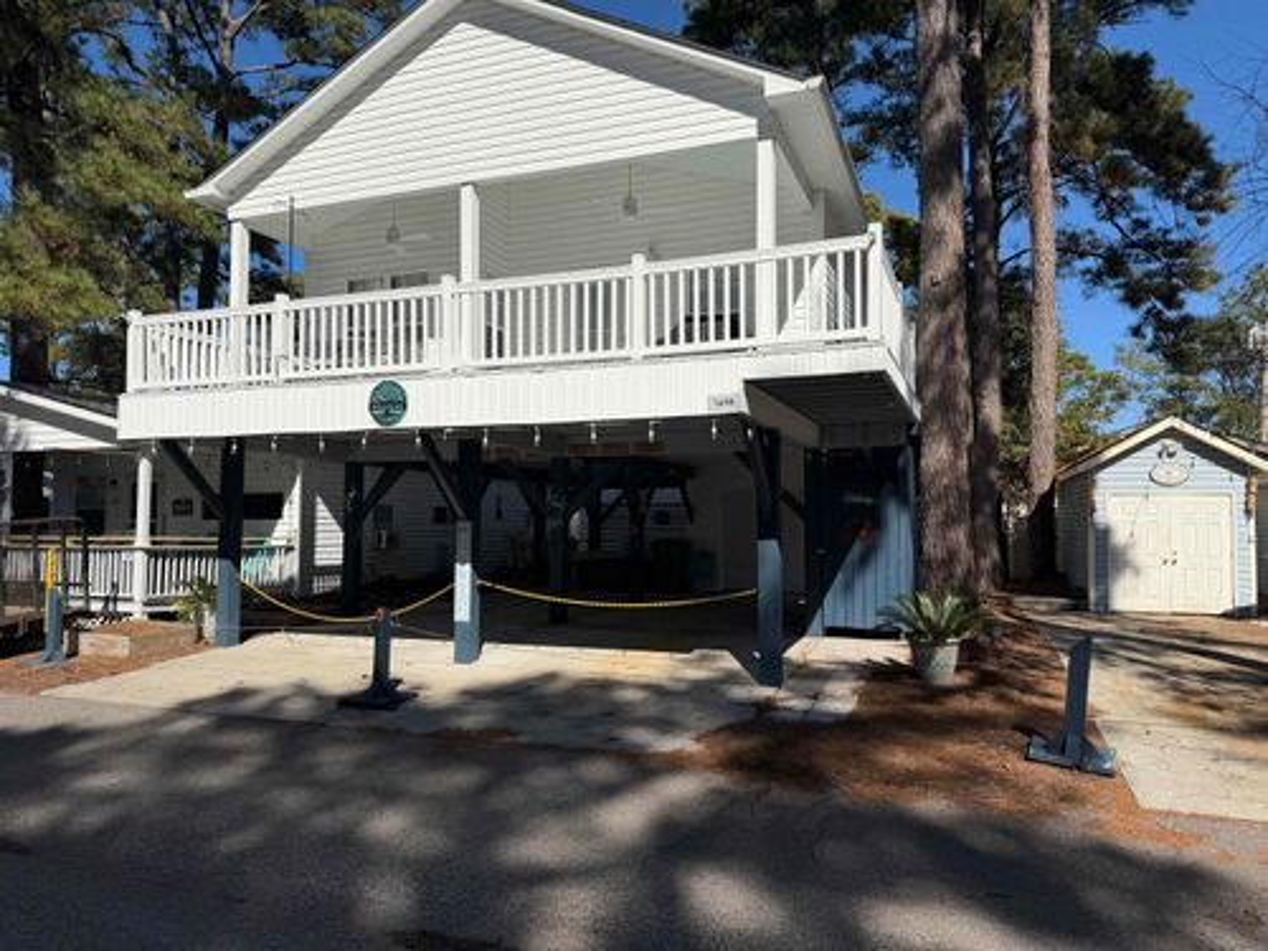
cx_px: 634
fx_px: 879
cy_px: 476
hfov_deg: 71.6
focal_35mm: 24
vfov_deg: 56.8
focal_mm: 6.76
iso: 80
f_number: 1.78
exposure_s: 1/8130
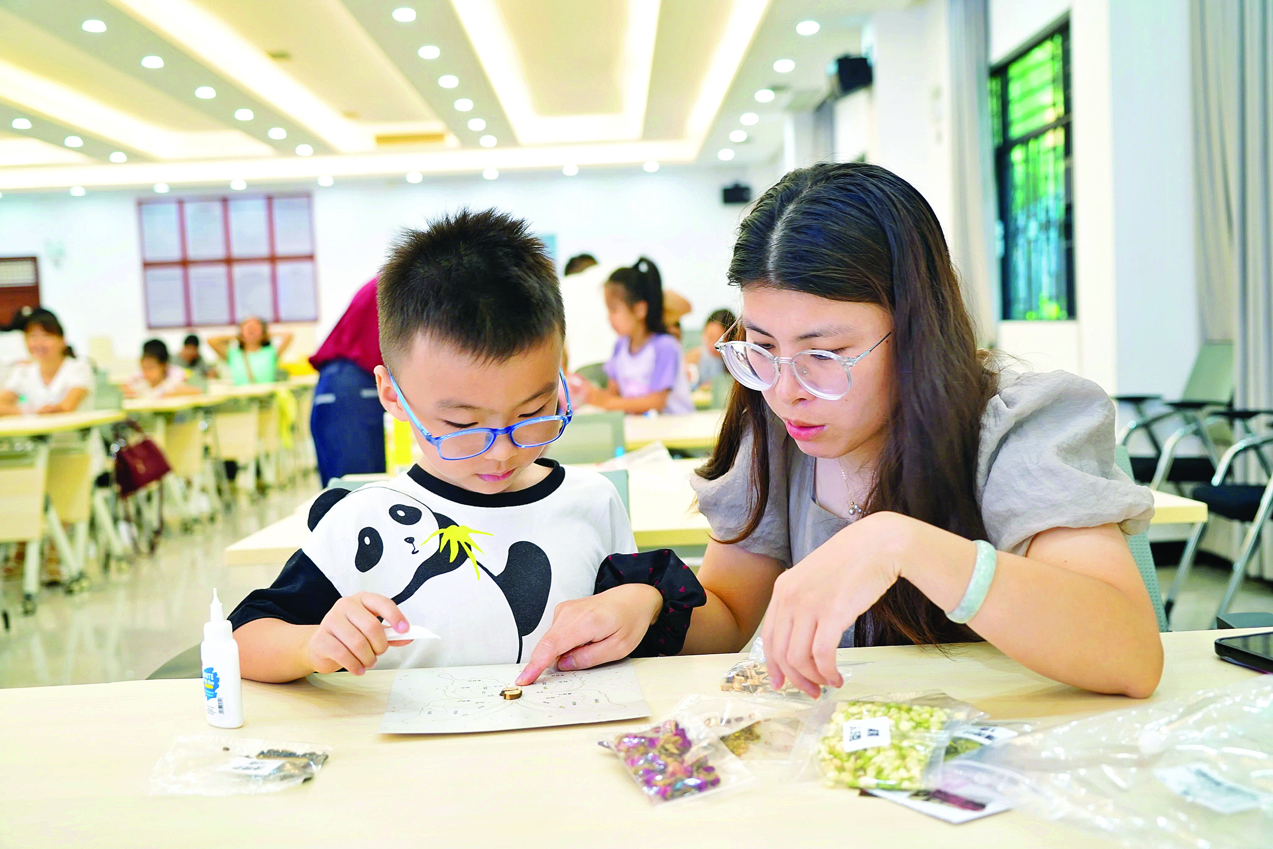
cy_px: 424
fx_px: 1379
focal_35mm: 39
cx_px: 636
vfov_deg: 34.2
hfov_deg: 49.6
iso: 640
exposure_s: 1/40
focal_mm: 39
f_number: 4.5
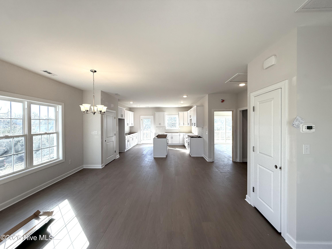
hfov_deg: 102.1
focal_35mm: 14
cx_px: 166
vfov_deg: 85.7
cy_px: 124
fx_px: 134
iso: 64
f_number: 2.2
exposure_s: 1/243
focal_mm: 2.22
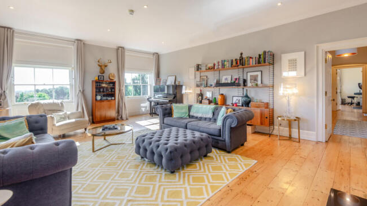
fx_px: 165
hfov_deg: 95.9
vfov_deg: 63.8
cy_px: 92
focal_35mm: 17
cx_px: 184
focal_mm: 16
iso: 125
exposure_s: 1/20
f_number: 8
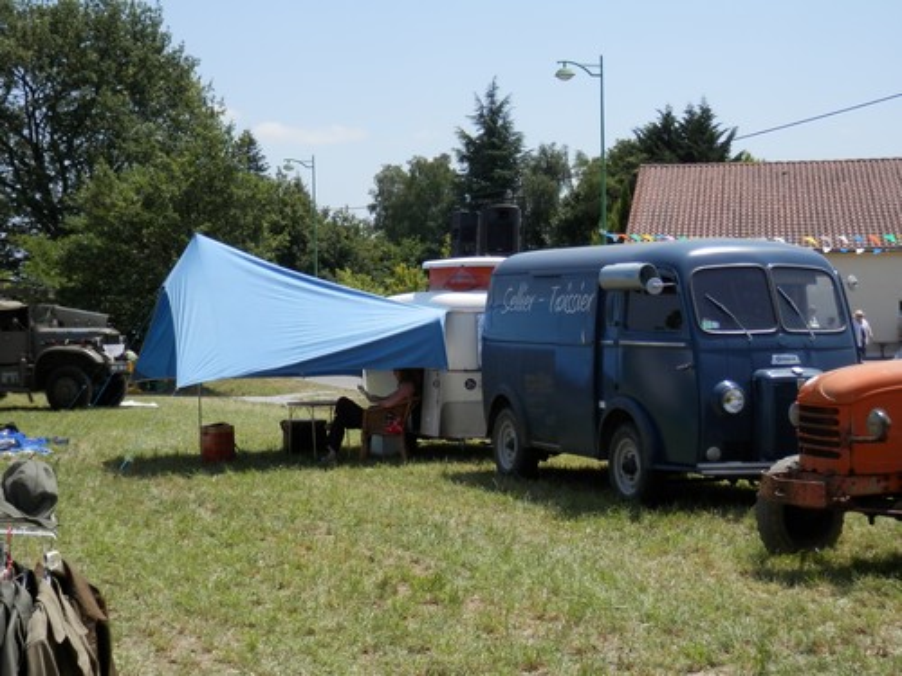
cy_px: 338
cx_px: 451
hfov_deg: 32.2
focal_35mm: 60
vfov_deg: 24.4
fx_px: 1563
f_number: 4.2
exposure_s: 1/640
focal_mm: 10.8
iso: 80
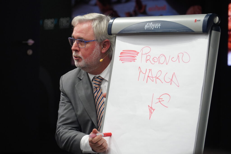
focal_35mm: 148
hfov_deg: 13.9
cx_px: 116
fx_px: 950
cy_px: 77
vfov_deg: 9.3
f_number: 4
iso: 1250
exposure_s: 1/160
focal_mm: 99
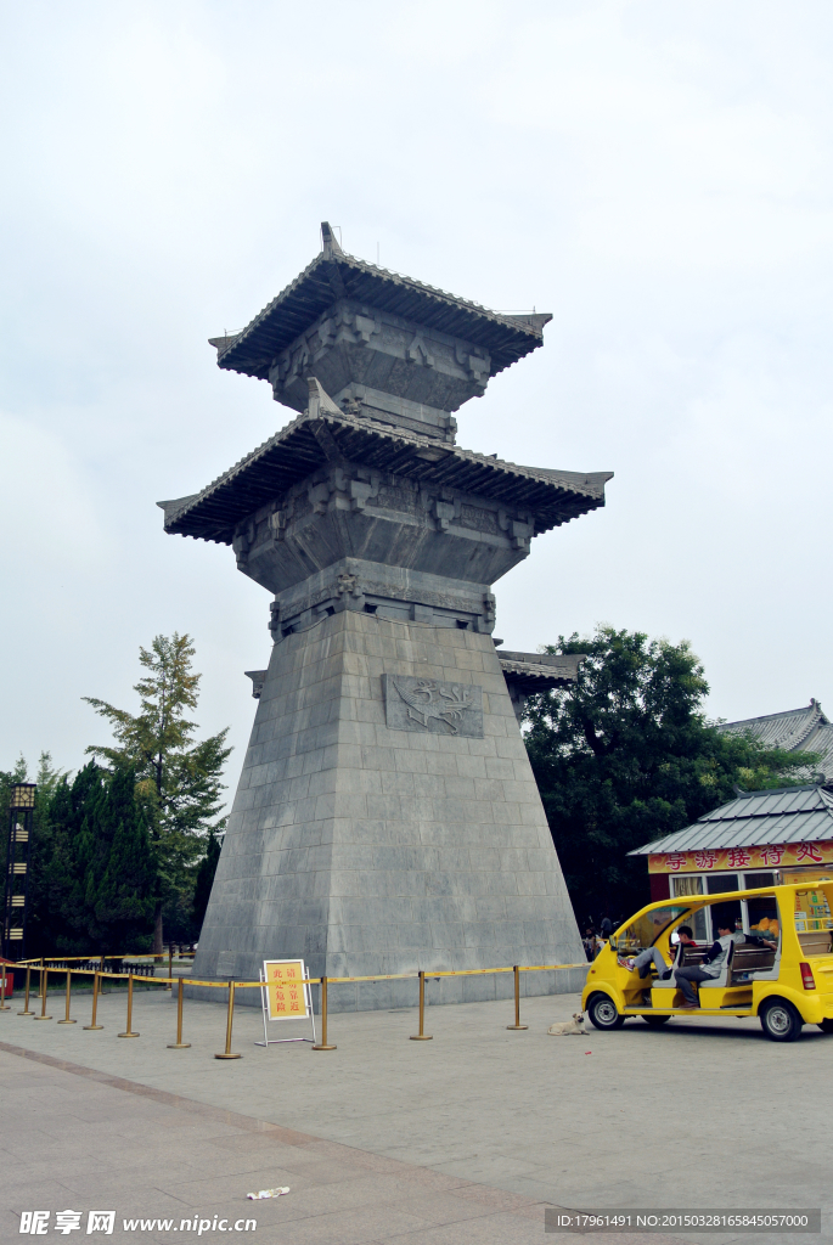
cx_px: 416
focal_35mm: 30
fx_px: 1039
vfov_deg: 61.9
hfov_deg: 43.7
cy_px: 622
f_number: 4.5
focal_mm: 11.4
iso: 100
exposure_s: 1/640
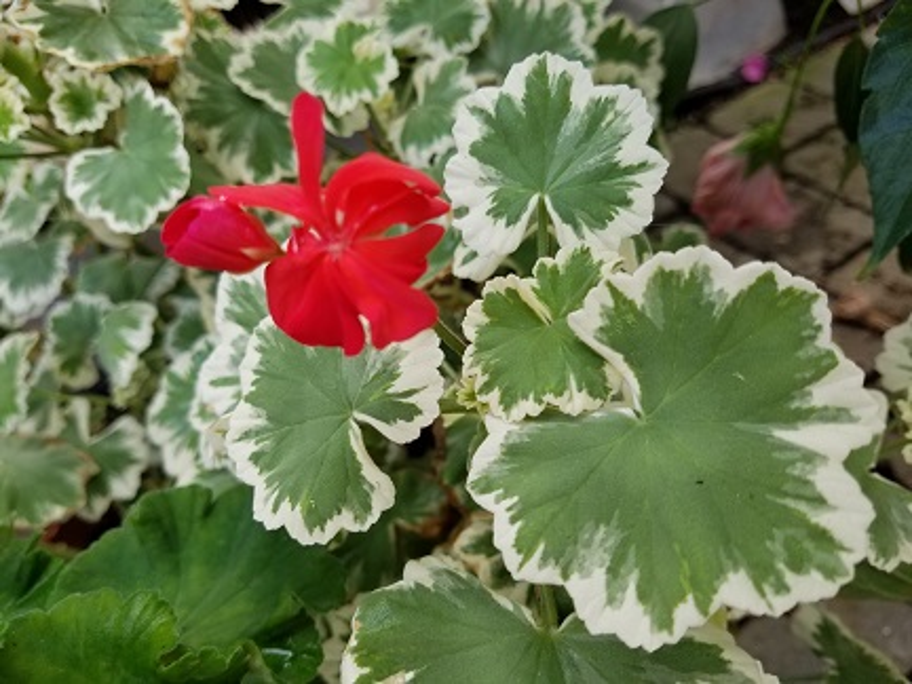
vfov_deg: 53.1
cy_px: 342
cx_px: 456
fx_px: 685
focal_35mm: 26
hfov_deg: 67.3
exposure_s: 1/345
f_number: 1.7
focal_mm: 4.2
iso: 50
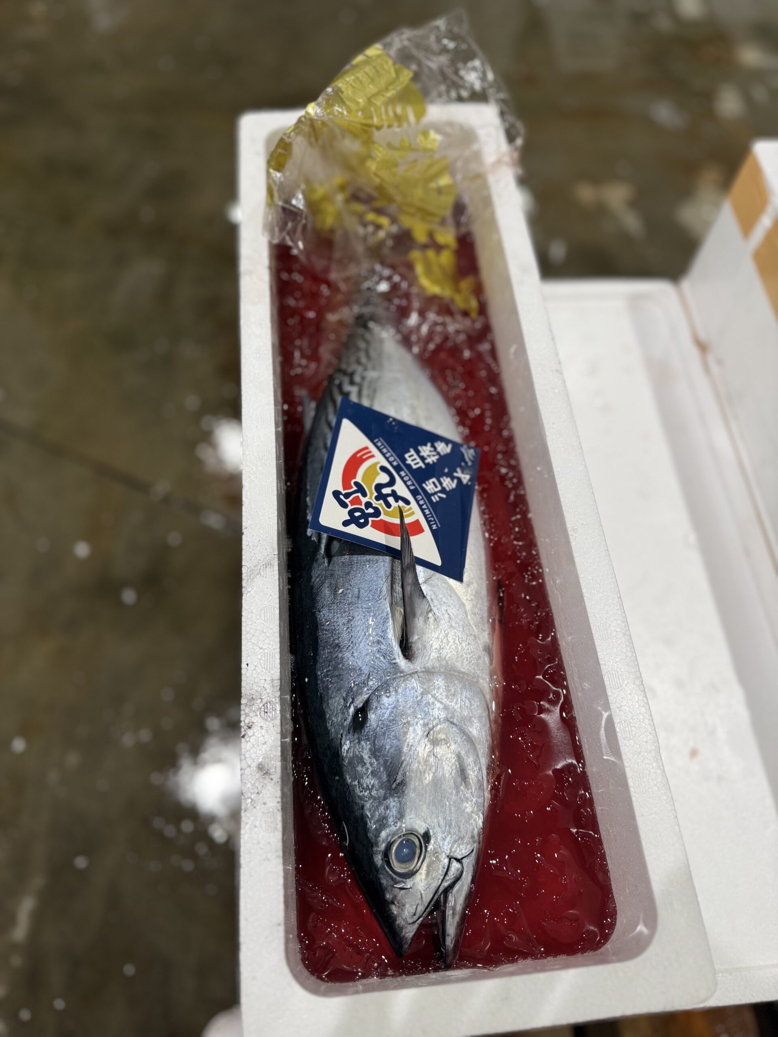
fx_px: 719
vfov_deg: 71.6
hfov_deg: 56.8
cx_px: 389
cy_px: 518
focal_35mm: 24
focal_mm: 6.76
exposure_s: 1/100
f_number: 1.78
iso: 64
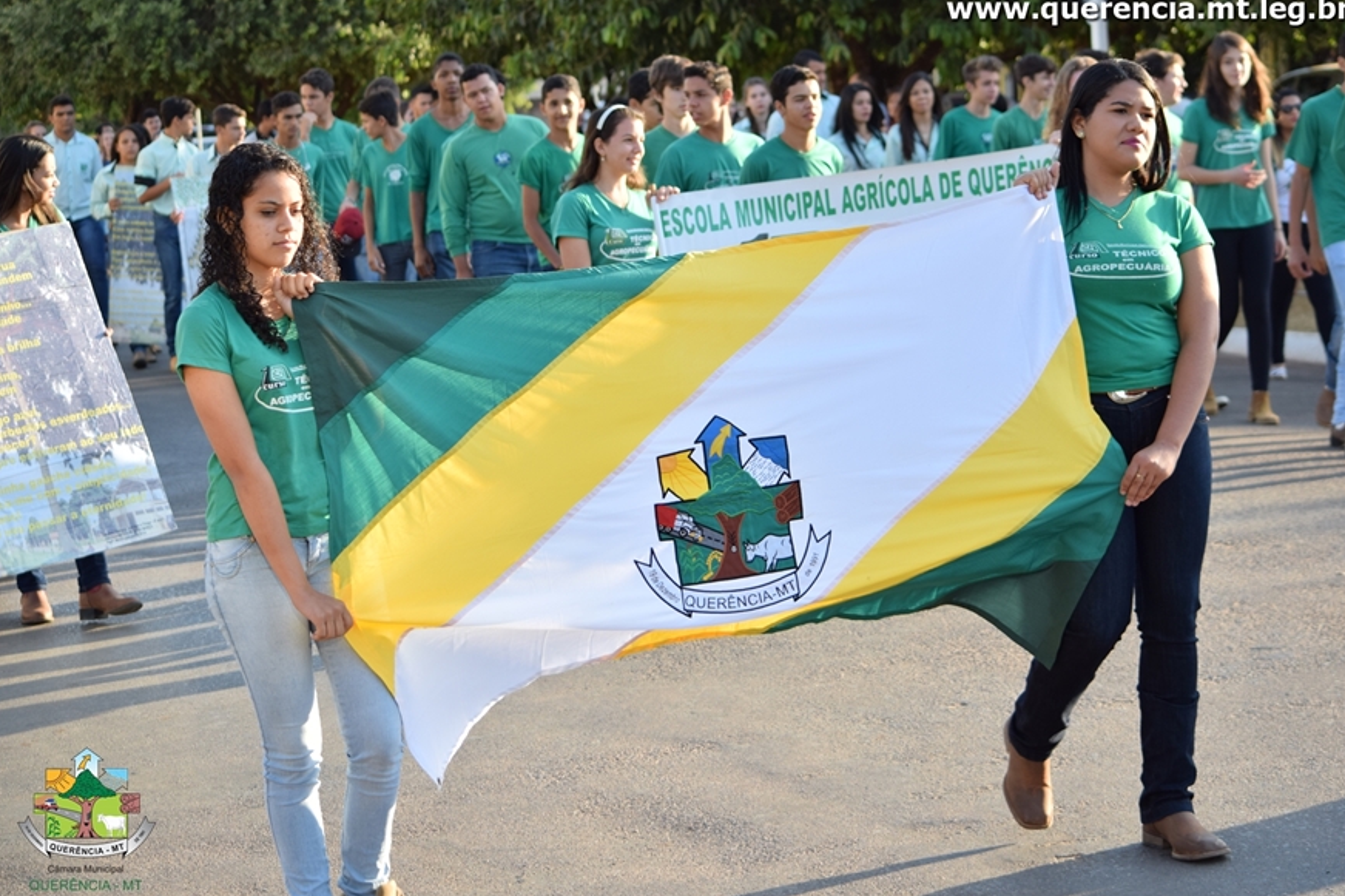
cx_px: 689
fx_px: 3586
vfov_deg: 14.2
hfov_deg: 21.2
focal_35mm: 96
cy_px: 444
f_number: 4.5
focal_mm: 62
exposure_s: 1/200
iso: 100
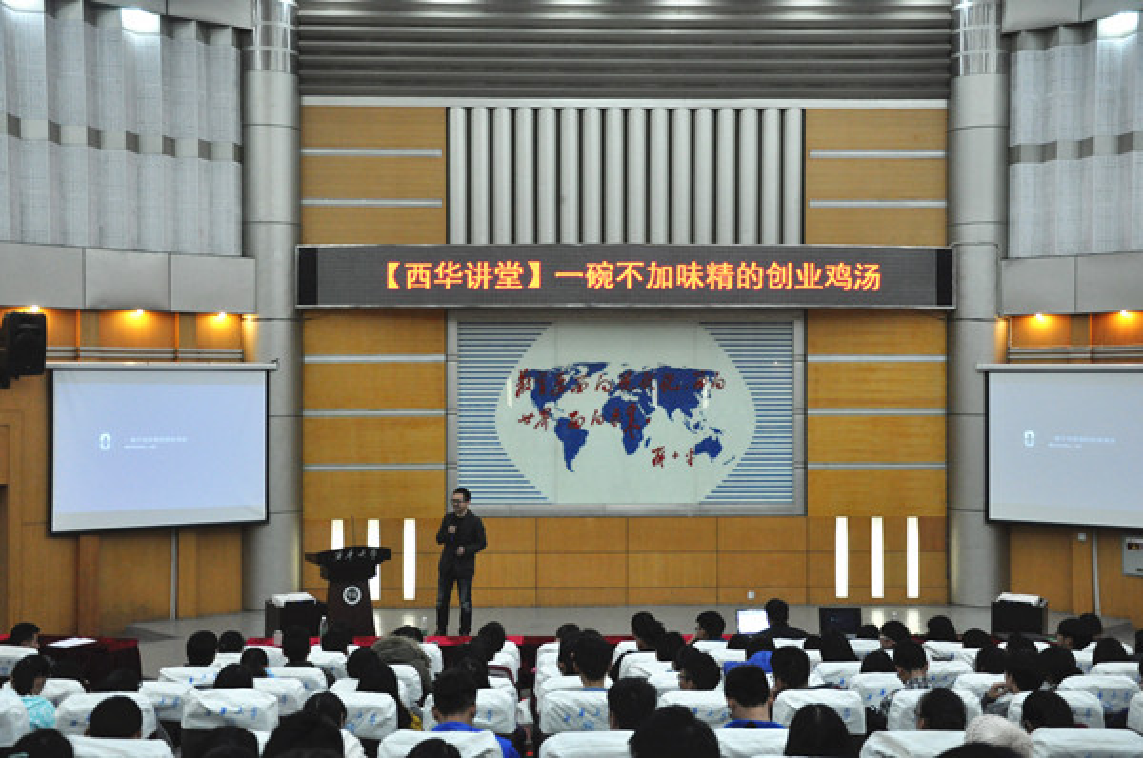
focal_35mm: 45
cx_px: 572
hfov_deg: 43.7
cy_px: 379
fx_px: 1426
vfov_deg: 29.8
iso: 1250
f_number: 4.2
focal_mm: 30
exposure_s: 1/80
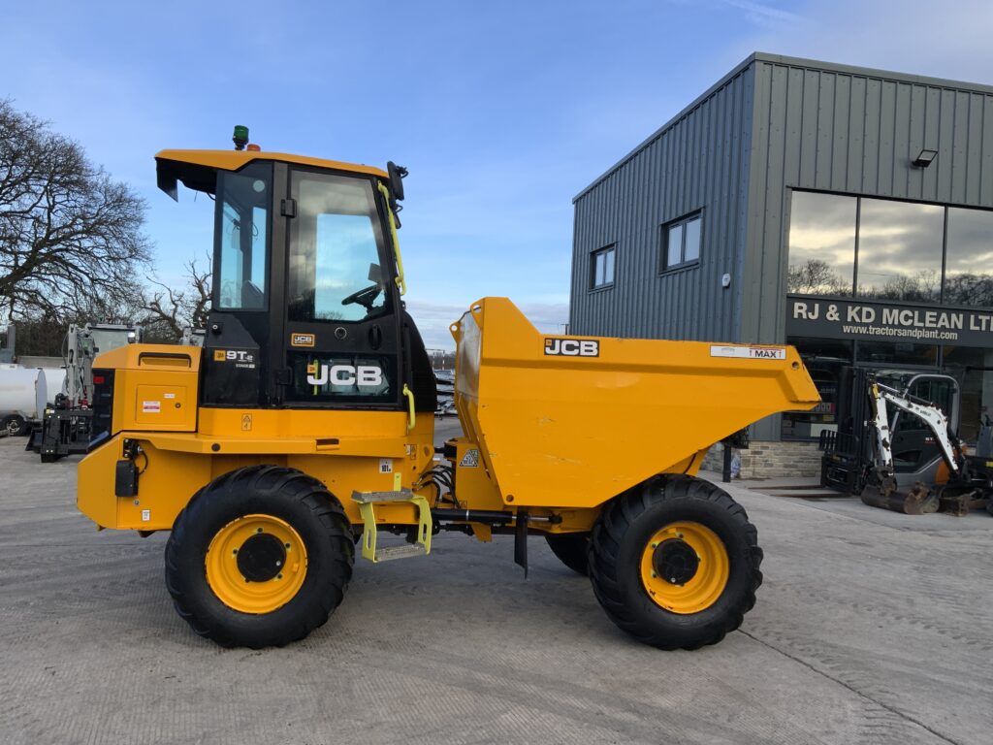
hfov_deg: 61.7
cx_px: 496
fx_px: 832
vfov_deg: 48.2
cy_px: 372
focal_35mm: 29
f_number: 1.8
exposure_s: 1/944
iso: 16
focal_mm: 3
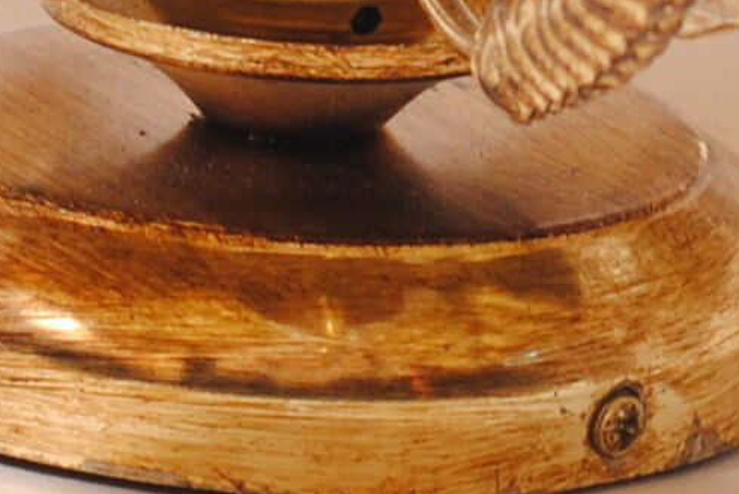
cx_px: 566
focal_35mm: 590
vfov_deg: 2.3
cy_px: -233
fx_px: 12122
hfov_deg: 3.5
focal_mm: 50
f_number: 6.3
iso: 200
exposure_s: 1/60
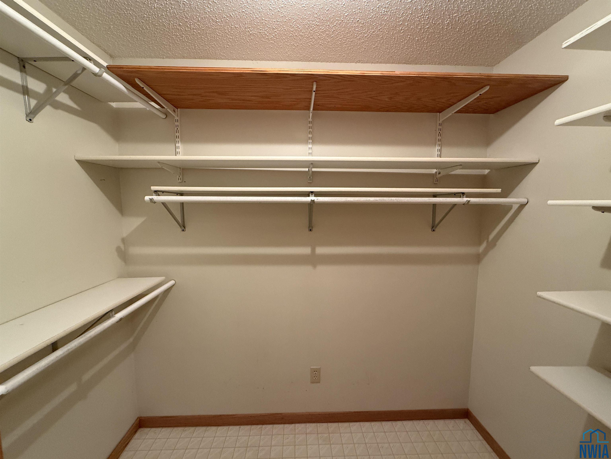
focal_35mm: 14
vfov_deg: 85.7
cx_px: 306
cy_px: 230
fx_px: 247
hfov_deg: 102.1
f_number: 2.2
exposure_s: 1/60
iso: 320
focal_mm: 2.22
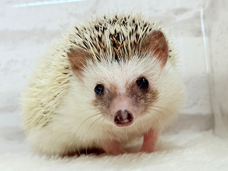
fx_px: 343
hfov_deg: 36.8
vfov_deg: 28.0
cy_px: 86
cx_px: 114
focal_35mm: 52
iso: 100
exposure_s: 1/100
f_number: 1.6
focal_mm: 5.96
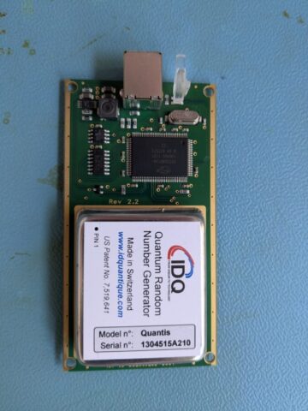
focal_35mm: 27
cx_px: 154
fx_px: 320
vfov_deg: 65.3
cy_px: 206
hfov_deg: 51.4
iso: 313
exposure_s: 1/99.9
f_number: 1.73
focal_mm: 4.38
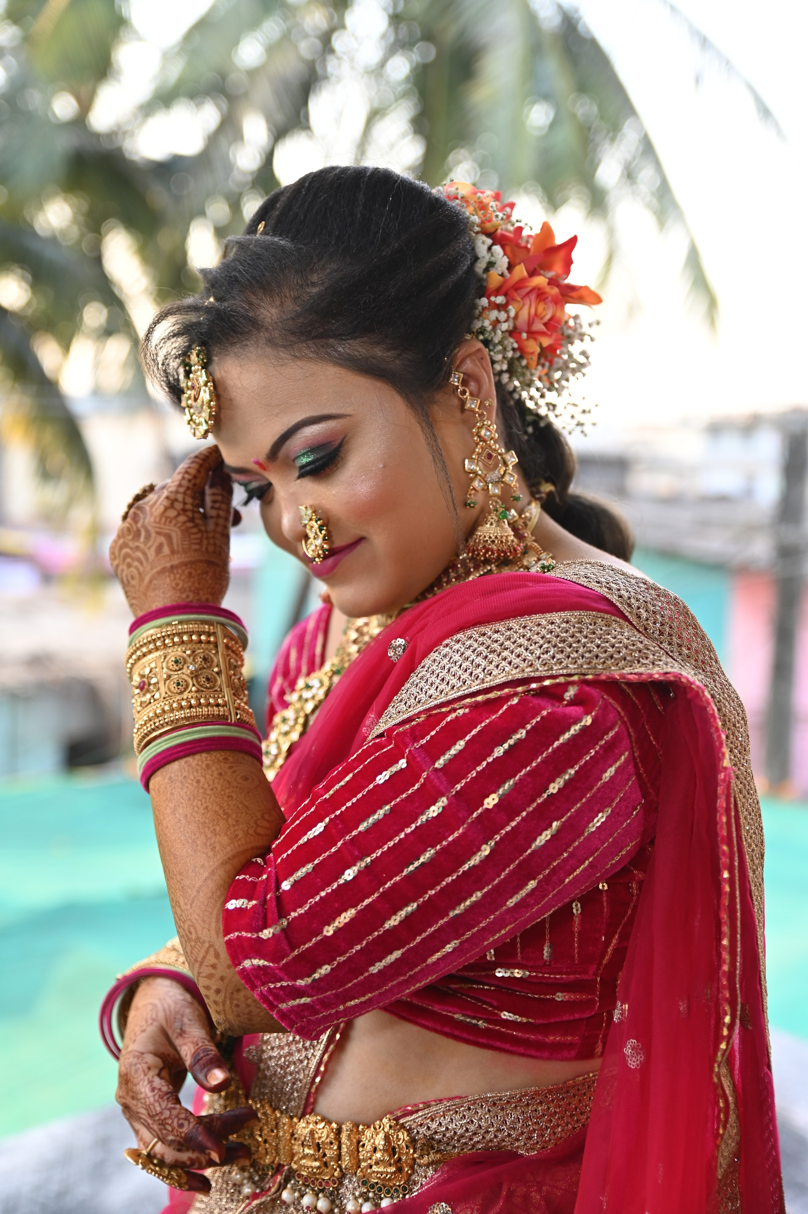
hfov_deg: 31.8
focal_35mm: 42
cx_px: 404
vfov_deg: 46.4
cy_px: 607
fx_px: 1416
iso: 320
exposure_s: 1/160
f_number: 2.8
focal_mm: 42
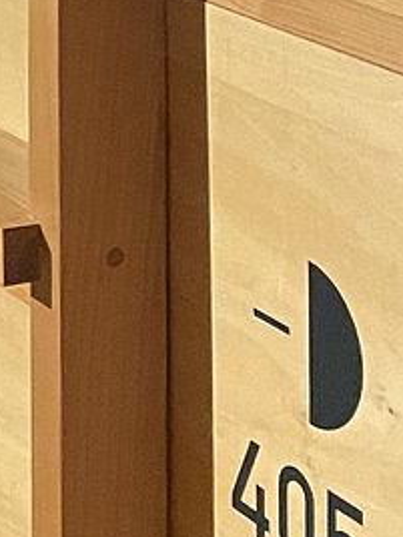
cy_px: -333
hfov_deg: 9.6
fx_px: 2313
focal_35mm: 149
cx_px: -237
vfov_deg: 12.4
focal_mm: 4.2
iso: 640
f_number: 1.6
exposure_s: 1/40
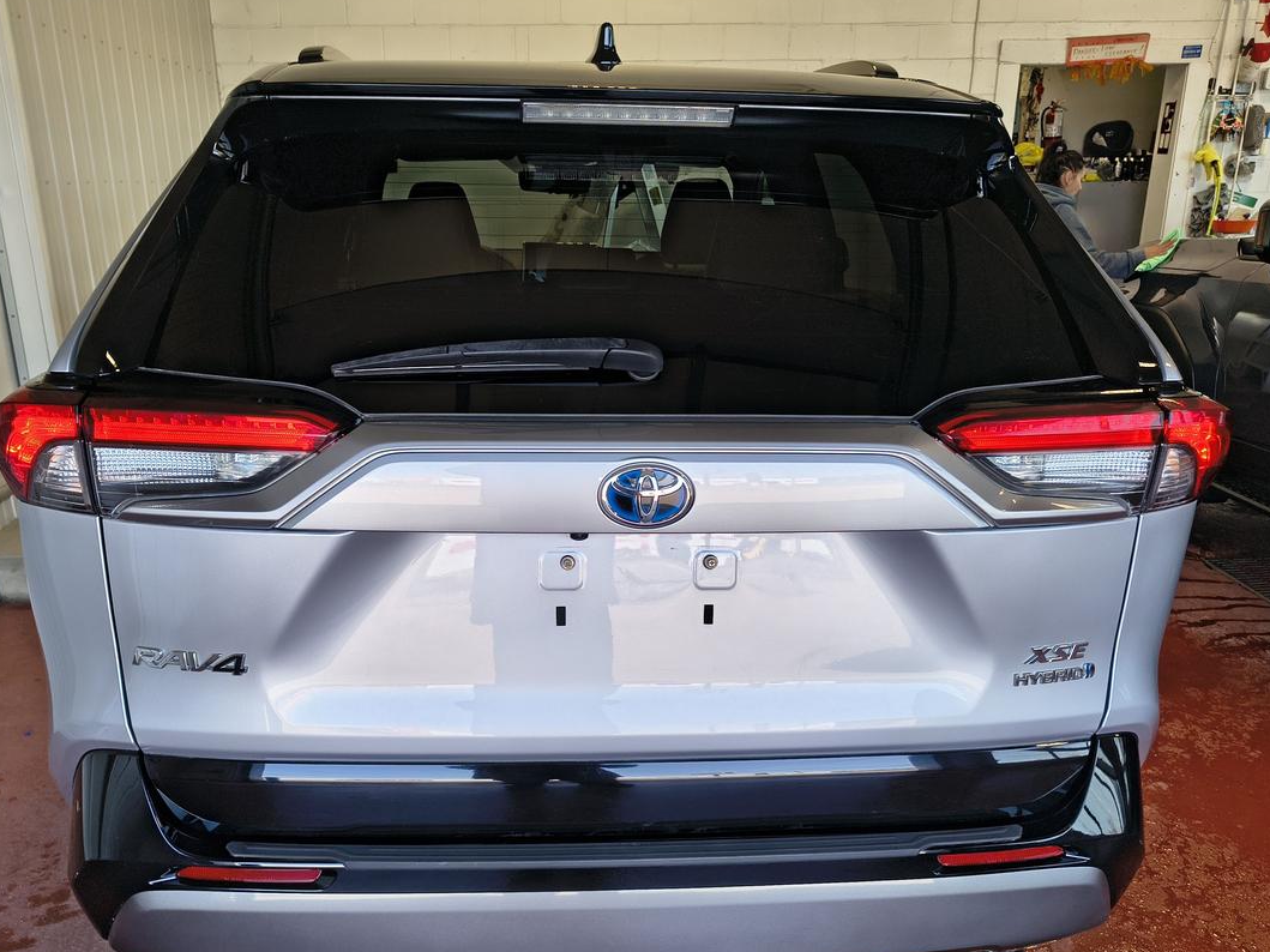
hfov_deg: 61.6
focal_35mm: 29
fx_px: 1064
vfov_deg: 48.1
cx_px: 583
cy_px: 540
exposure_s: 1/194
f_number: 1.8
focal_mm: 5.56
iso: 100
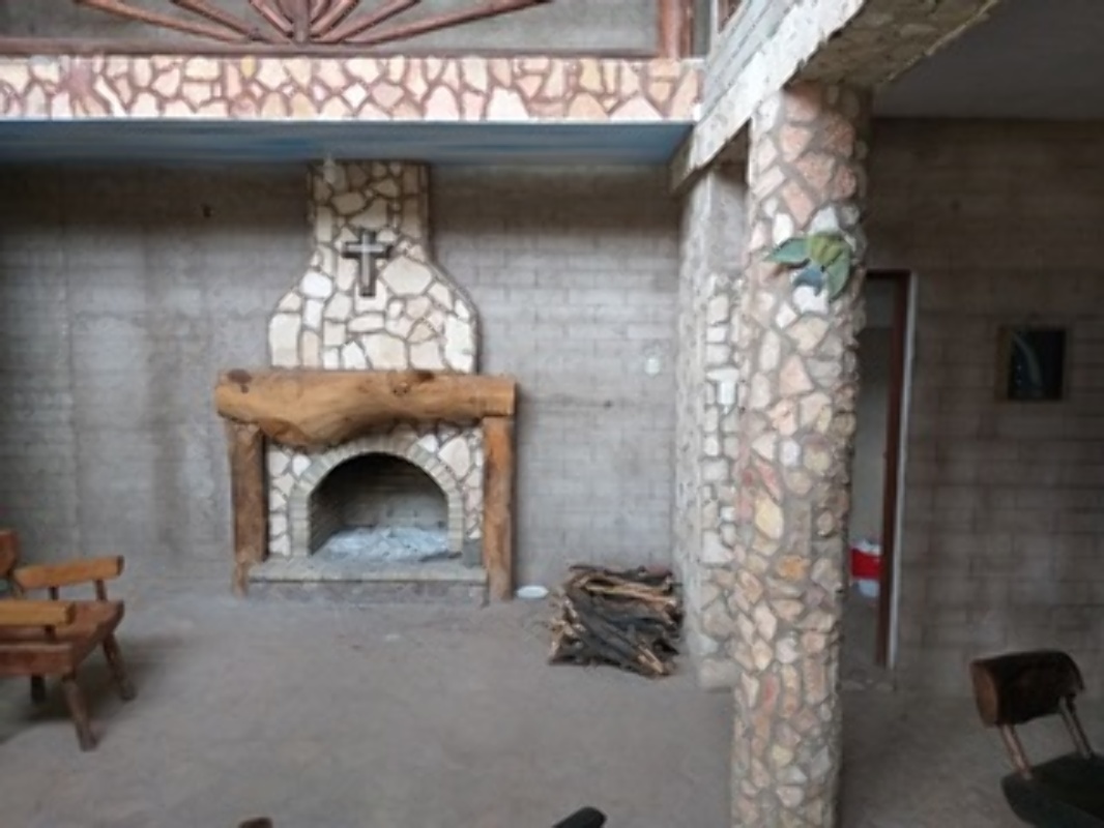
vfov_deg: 53.1
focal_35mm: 26
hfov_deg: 67.3
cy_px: 414
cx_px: 552
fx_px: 829
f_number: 1.7
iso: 160
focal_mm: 3.93
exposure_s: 1/60
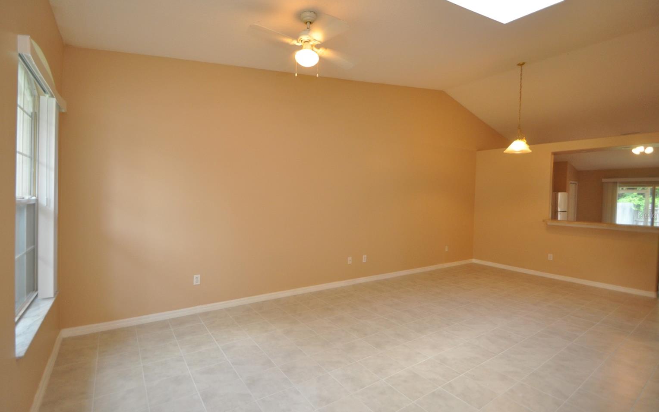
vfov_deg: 71.2
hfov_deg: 97.8
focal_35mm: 16
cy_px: 215
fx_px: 287
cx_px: 331
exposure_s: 1/60
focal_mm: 10
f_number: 4
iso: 720
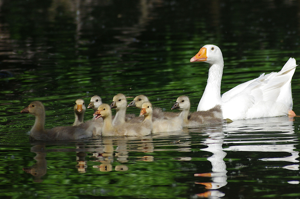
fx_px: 3119
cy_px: 100
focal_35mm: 375
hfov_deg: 5.5
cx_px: 150
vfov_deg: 3.7
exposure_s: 1/2500
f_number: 5
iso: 400
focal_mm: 250
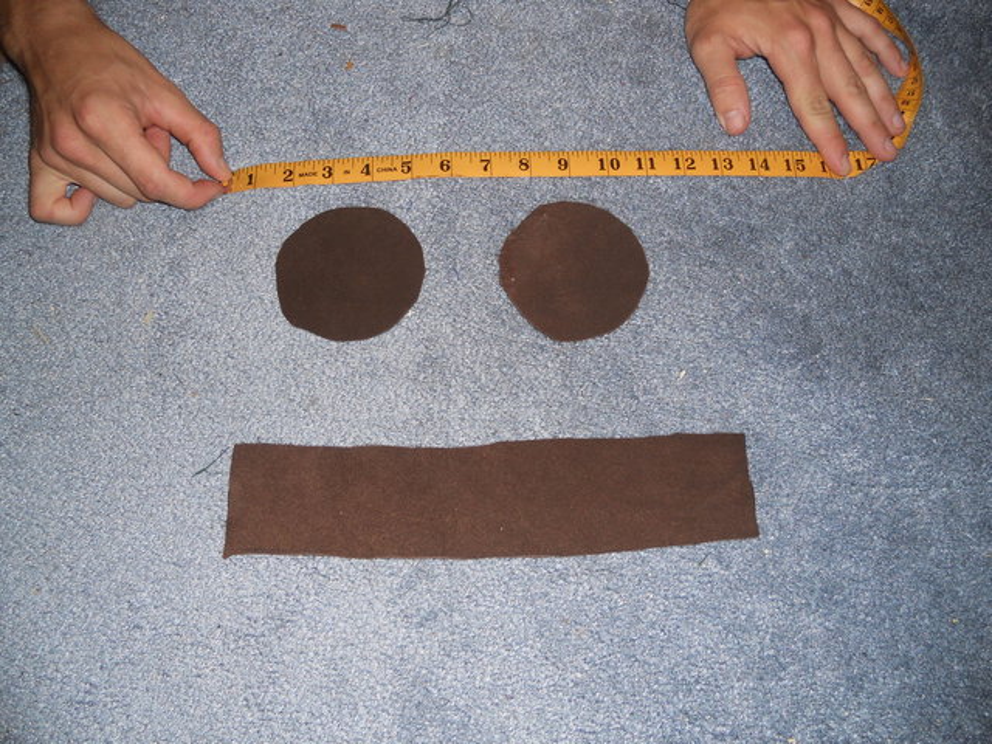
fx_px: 774
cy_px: 372
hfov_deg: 65.3
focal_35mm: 27
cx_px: 496
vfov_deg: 51.4
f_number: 3.2
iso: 80
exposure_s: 1/25
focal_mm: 4.9
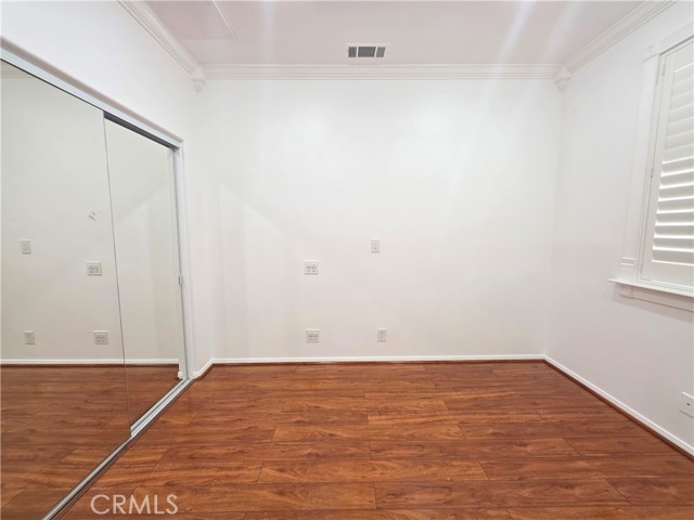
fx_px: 261
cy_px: 260
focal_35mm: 13
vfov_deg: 89.9
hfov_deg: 106.2
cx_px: 347
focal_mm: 2.2
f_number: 1.9
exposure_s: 1/60
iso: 160
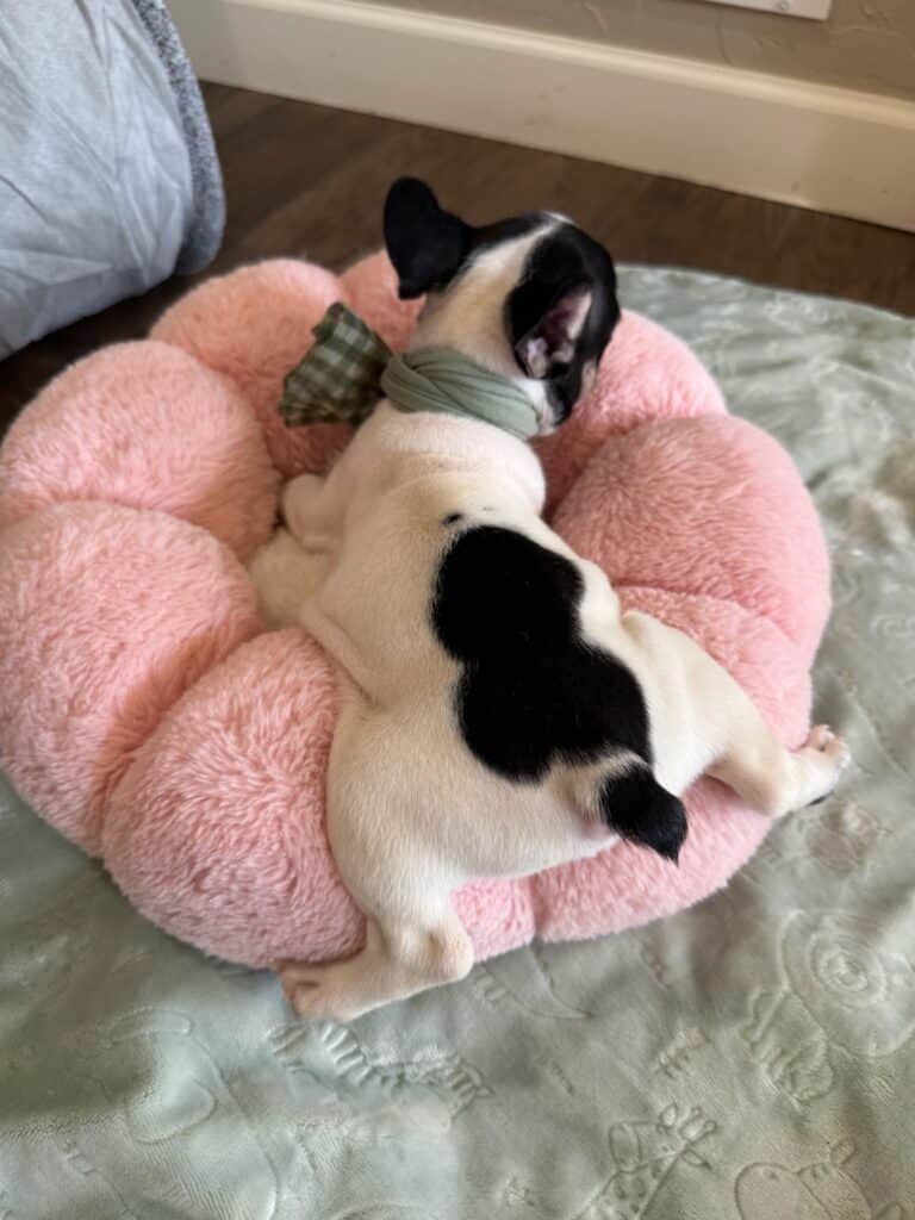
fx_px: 846
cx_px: 458
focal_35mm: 24
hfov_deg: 56.8
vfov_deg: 71.6
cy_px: 610
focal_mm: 6.76
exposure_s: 1/60
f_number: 1.78
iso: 125
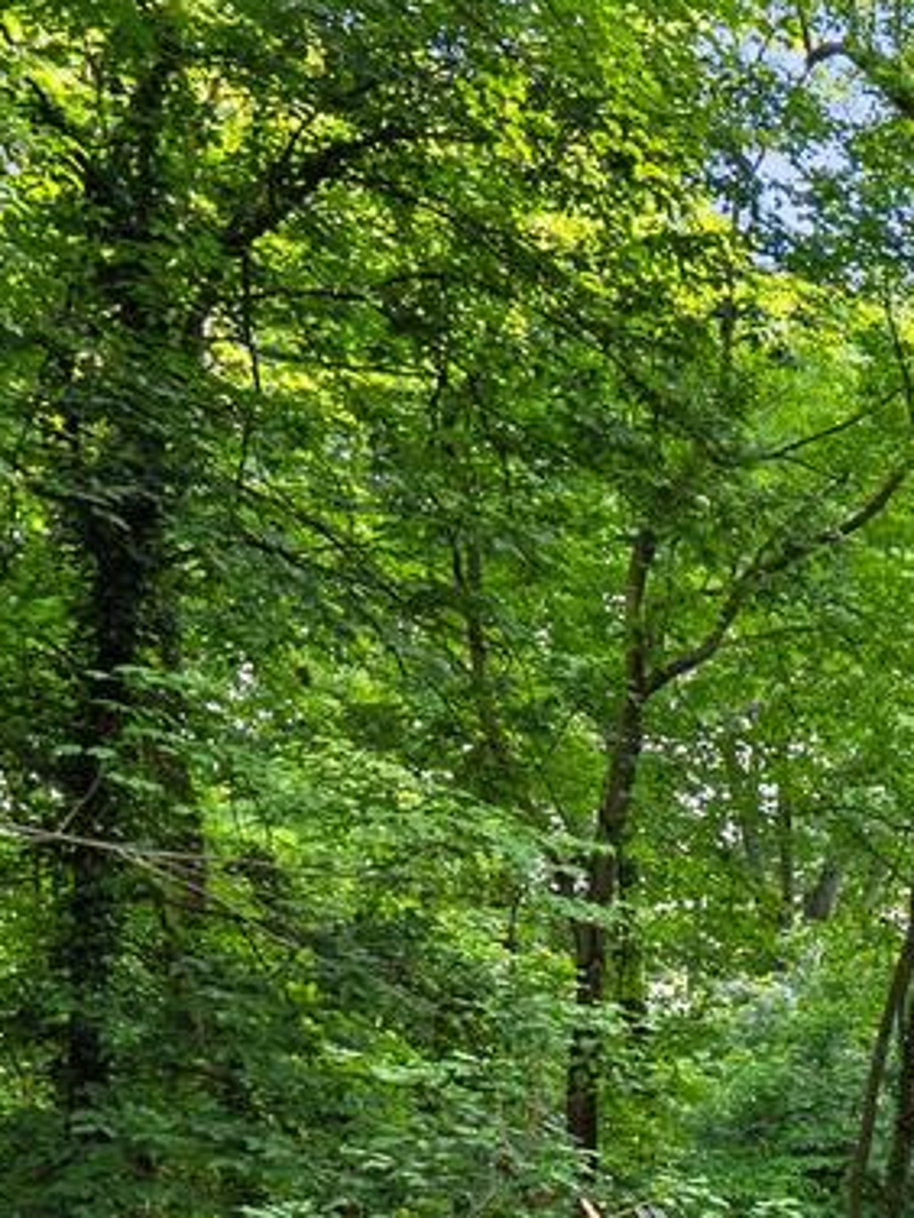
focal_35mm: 59
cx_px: 2003
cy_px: 1323
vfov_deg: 29.6
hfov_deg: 16.3
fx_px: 2077
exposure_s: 1/100
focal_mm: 16
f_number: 4.5
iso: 320
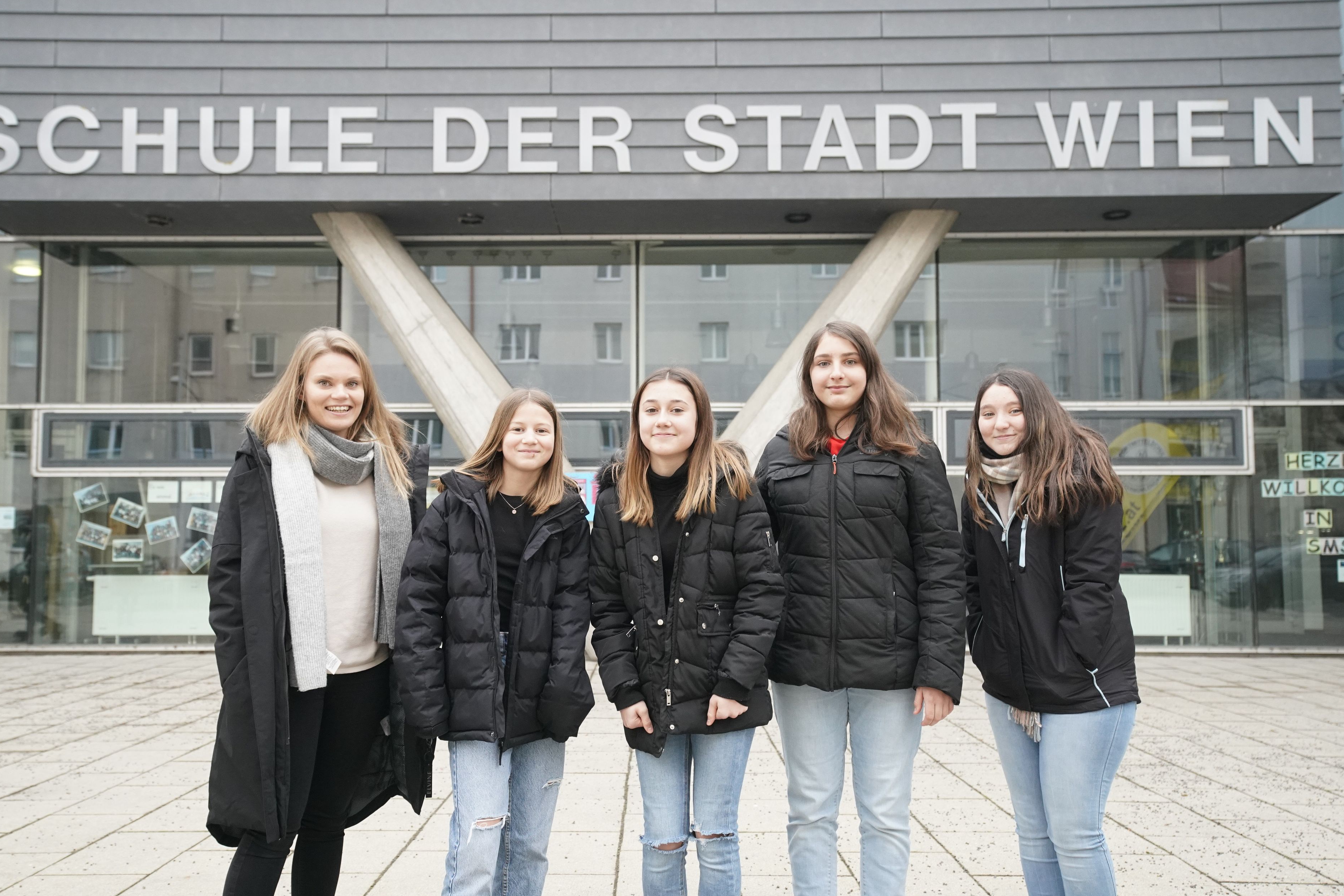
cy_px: 476
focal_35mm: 32
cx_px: 633
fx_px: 1195
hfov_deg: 58.7
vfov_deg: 41.1
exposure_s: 1/250
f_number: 4
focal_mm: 30
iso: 3200
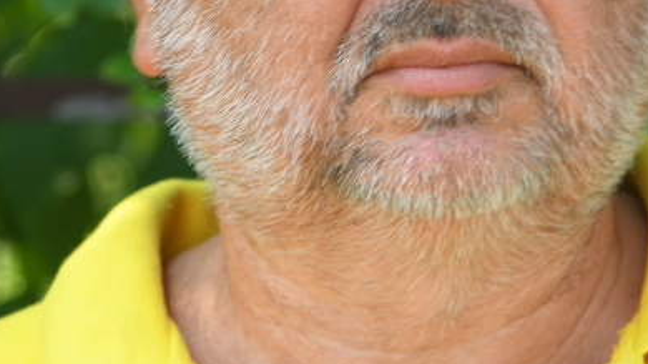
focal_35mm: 374
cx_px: 301
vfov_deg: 3.2
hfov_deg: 5.8
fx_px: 6424
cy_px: -101
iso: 100
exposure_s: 1/125
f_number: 4
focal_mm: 86
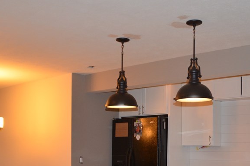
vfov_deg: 25.9
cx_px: 149
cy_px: 134
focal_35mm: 51
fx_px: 353
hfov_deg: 38.8
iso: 900
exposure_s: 1/60
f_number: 3.5
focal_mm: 18
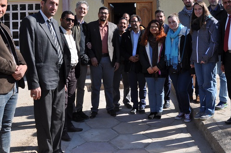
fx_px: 269
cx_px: 133
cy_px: 43
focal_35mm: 42
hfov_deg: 46.3
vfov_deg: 31.4
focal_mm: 18
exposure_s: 1/125
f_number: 11
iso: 200
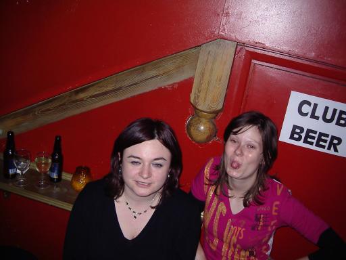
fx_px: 380
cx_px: 173
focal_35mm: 38
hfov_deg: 49.0
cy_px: 130
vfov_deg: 37.7
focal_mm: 5.8
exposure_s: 1/60
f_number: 2.6
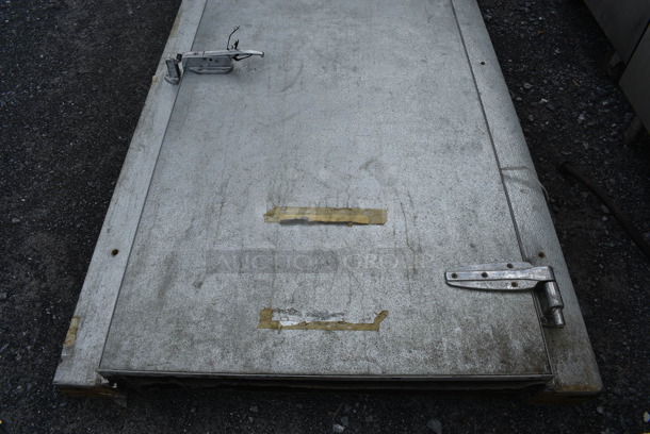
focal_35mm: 27
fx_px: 488
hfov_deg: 67.3
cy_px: 217
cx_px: 325
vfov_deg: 48.0
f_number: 9
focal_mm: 18
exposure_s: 1/320
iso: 100
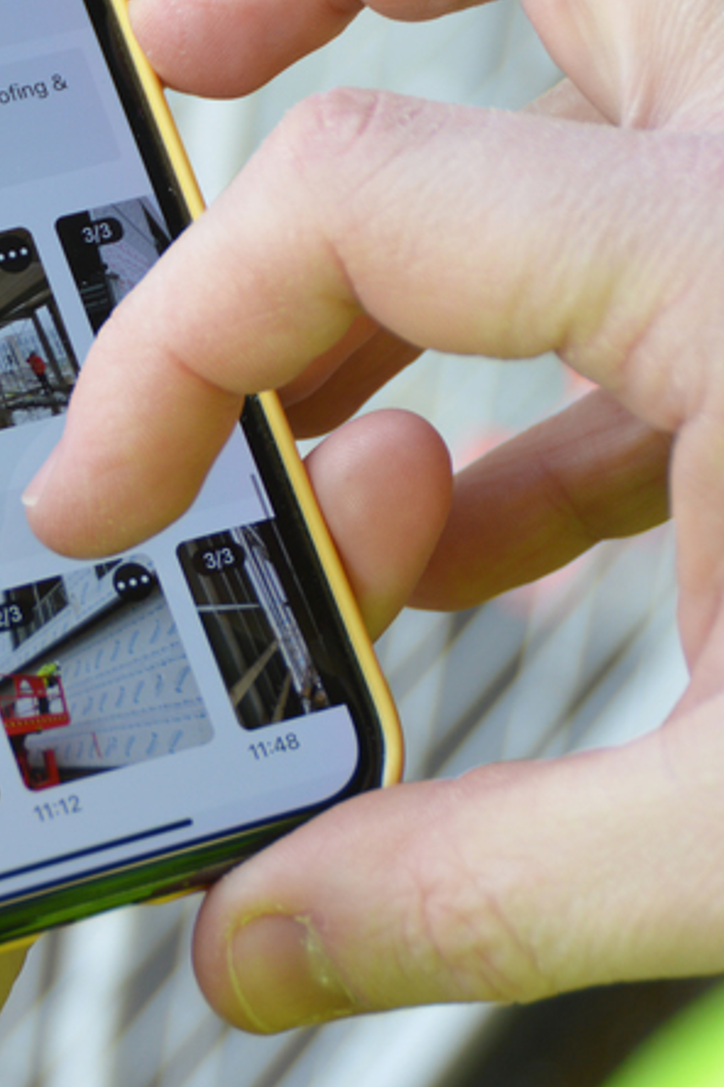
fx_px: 5007
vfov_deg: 12.4
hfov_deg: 8.2
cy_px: 307
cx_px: -5
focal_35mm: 166
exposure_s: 1/125
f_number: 5.6
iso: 140
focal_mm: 48
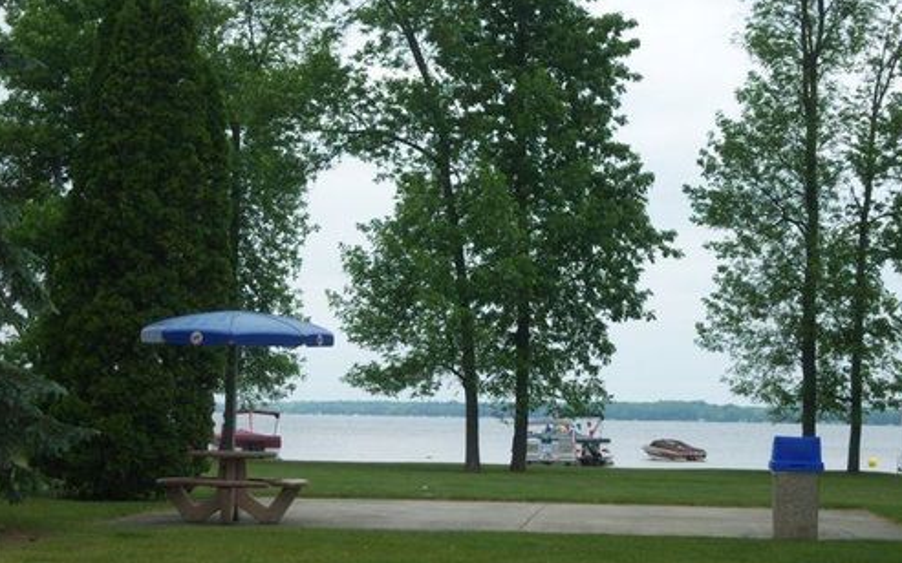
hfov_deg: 23.8
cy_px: 279
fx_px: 2138
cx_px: 448
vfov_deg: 15.0
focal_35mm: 87
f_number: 4
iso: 80
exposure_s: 1/640
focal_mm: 17.1
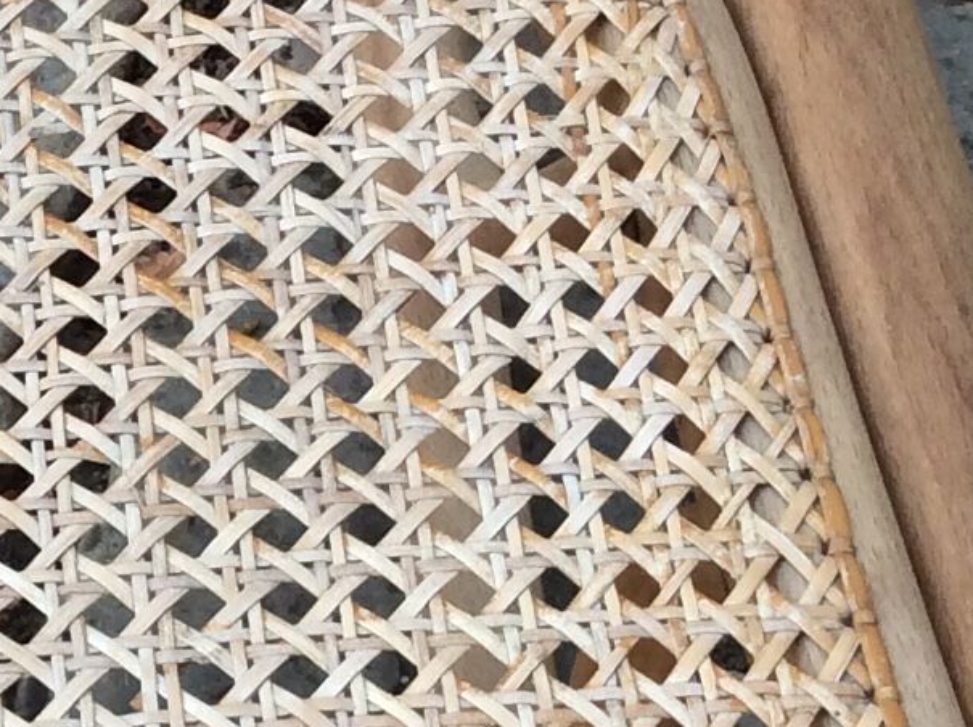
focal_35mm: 137
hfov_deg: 13.7
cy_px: 611
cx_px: -376
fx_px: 3846
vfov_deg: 10.8
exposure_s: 1/258
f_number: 2.4
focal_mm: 3.3
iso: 32
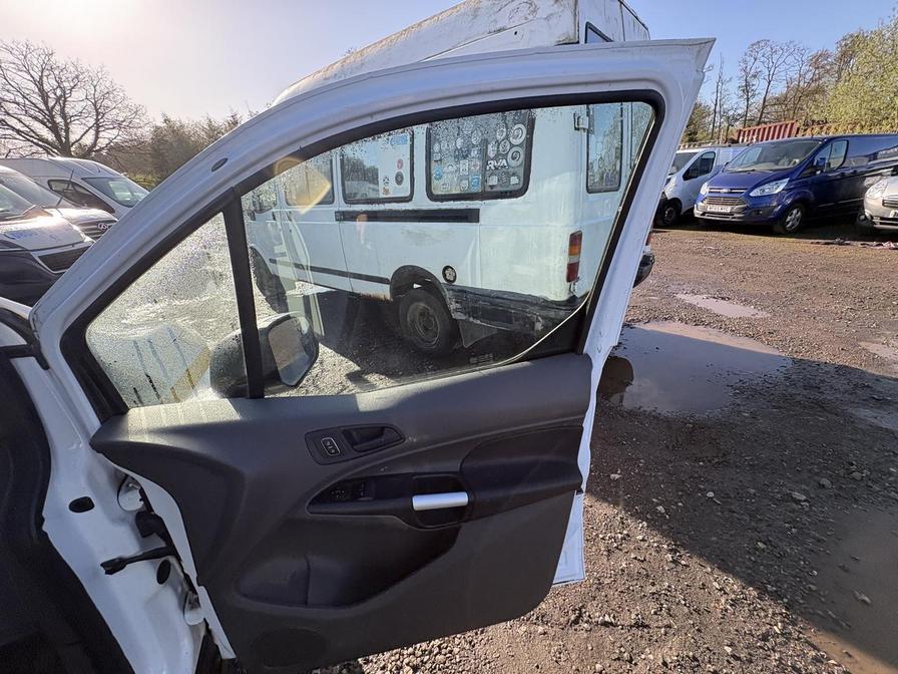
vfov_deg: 85.7
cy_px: 337
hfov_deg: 102.1
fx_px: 363
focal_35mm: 14
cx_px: 449
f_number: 2.2
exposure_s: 1/401
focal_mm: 2.22
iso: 40
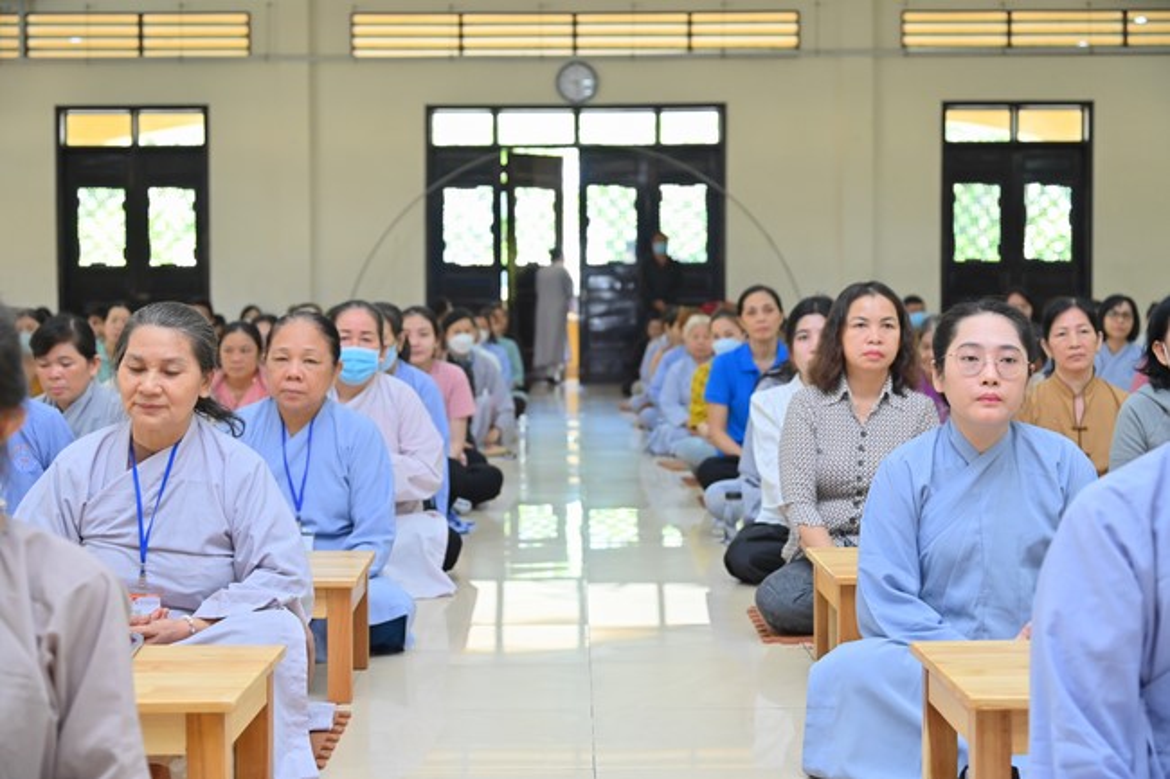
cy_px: 390
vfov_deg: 24.6
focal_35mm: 55
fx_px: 1787
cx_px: 585
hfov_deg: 36.3
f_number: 4.5
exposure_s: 1/125
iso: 1250
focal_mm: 55
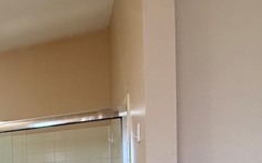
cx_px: -32
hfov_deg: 40.0
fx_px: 278
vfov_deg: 28.1
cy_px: 201
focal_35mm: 39
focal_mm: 2.22
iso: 320
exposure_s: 1/120
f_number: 2.2
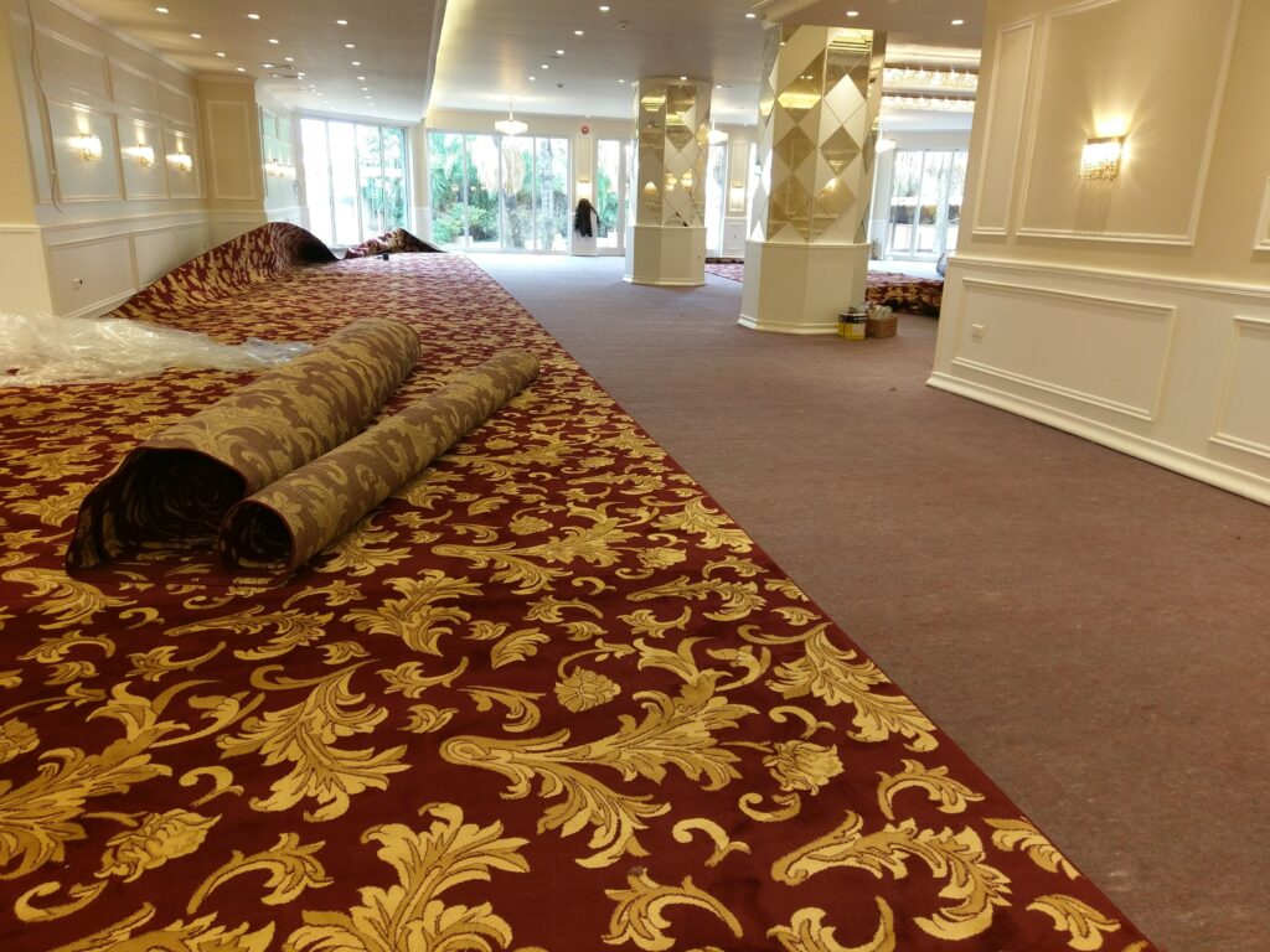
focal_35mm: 26
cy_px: 476
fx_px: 954
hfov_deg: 67.3
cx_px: 635
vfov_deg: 53.1
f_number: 1.8
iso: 160
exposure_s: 1/33
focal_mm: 4.58
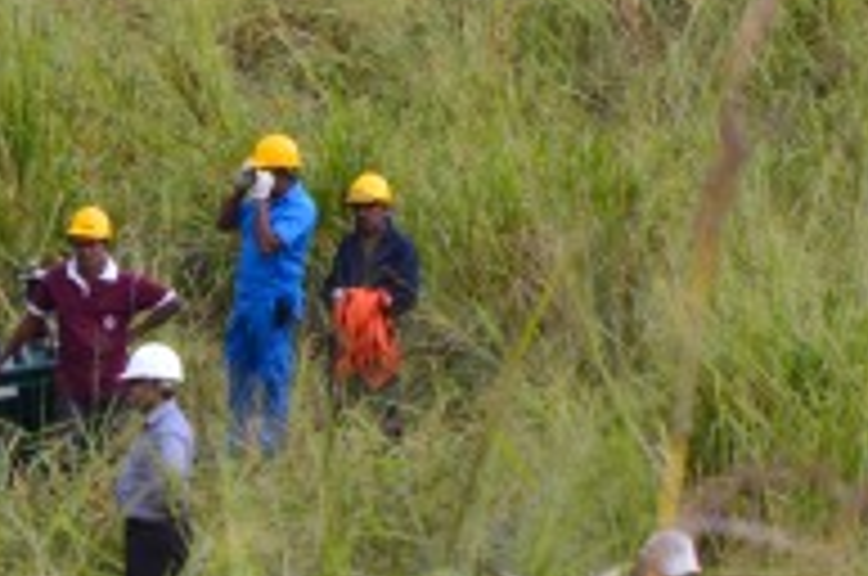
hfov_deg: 5.9
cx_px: -180
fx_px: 8414
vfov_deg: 3.9
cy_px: 608
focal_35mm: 350
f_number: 8
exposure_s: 1/60
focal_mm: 75
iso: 400
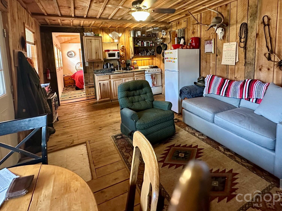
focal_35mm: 19
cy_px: 71
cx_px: 150
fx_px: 155
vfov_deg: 66.9
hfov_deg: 84.6
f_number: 2.2
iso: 500
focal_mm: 2.22
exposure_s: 1/60
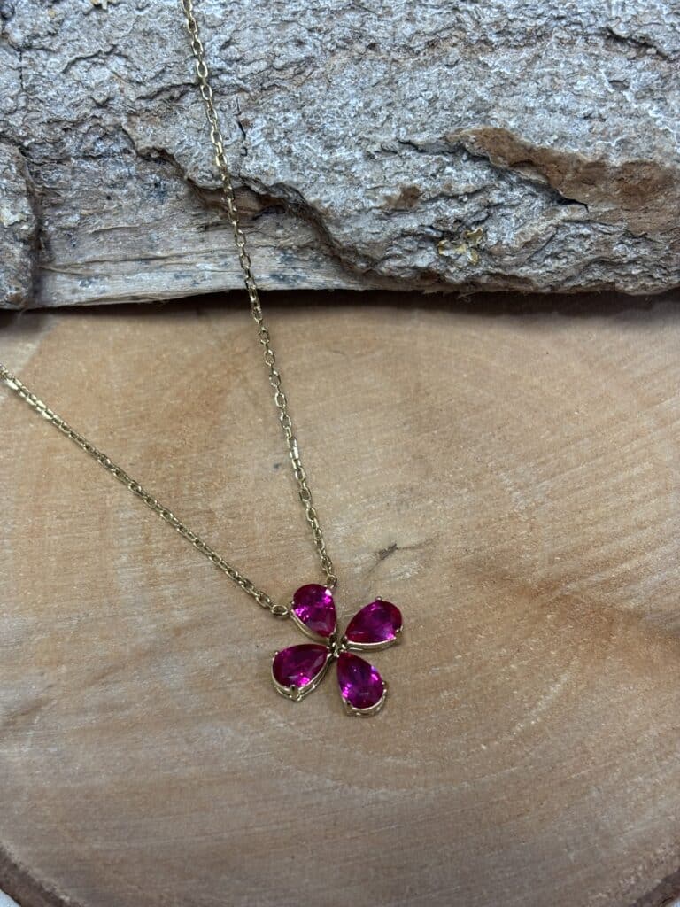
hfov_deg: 28.0
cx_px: 340
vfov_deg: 36.8
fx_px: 1362
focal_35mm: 52
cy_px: 454
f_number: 1.6
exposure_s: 1/50
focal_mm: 5.96
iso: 64
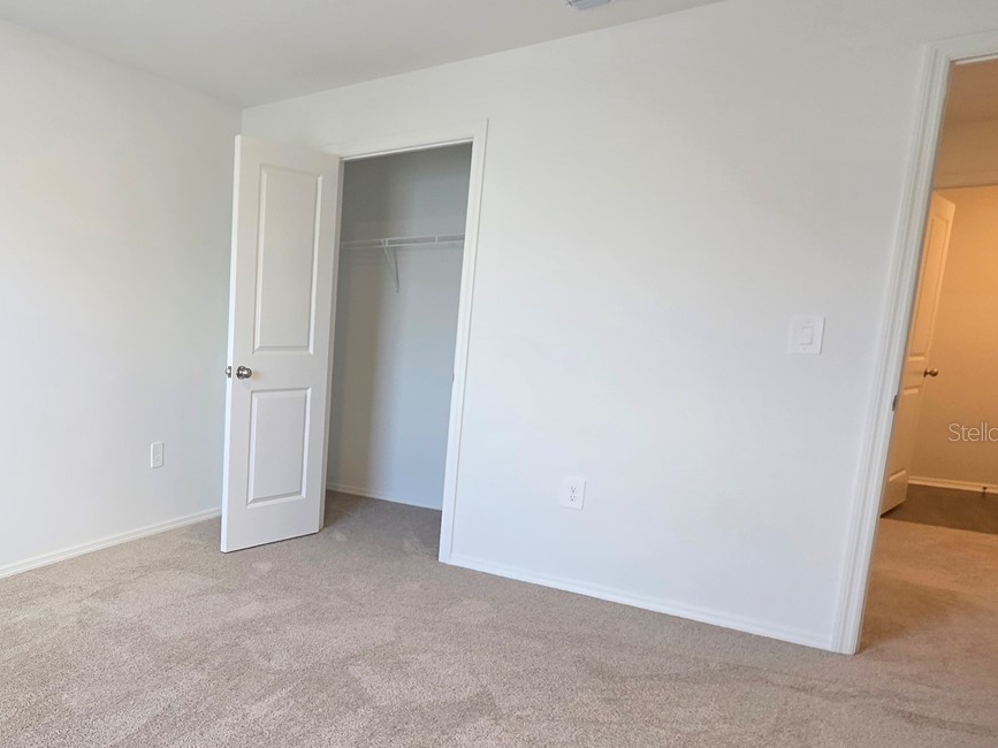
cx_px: 136
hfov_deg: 62.4
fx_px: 692
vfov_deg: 56.5
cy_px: 432
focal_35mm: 24
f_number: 1.9
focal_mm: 2.2
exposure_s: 1/120
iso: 250
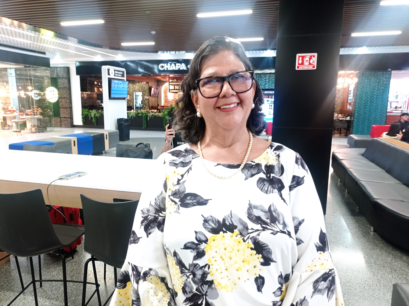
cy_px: 153
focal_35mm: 28
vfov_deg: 49.7
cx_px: 204
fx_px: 331
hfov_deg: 63.5
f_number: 1.79
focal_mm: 4.7
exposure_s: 1/30
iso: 240
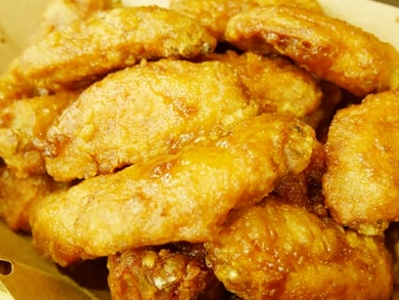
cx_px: 229
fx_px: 473
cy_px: 162
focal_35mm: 41
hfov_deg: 45.6
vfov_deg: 35.2
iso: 3200
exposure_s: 1/50
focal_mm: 12
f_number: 3.5
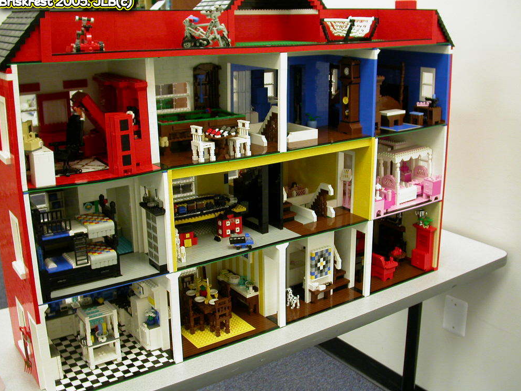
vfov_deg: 36.8
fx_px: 587
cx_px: 260
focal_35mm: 39
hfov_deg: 47.9
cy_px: 193
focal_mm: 7.85
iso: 100
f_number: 2.6
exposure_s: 1/5.5
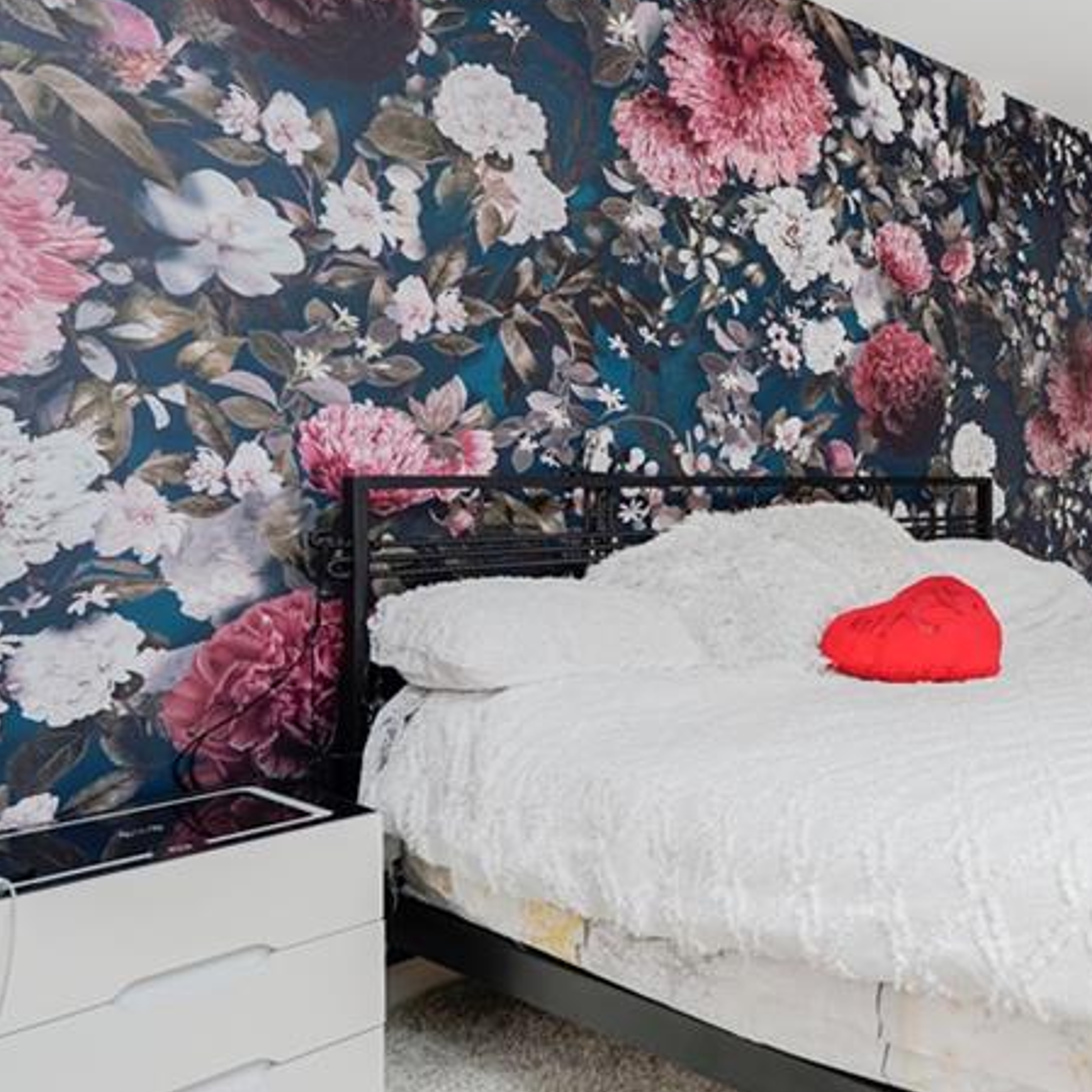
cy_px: 482
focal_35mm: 31
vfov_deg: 52.4
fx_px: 1106
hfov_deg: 43.7
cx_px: 1126
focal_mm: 16
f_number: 5
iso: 100
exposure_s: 1/50
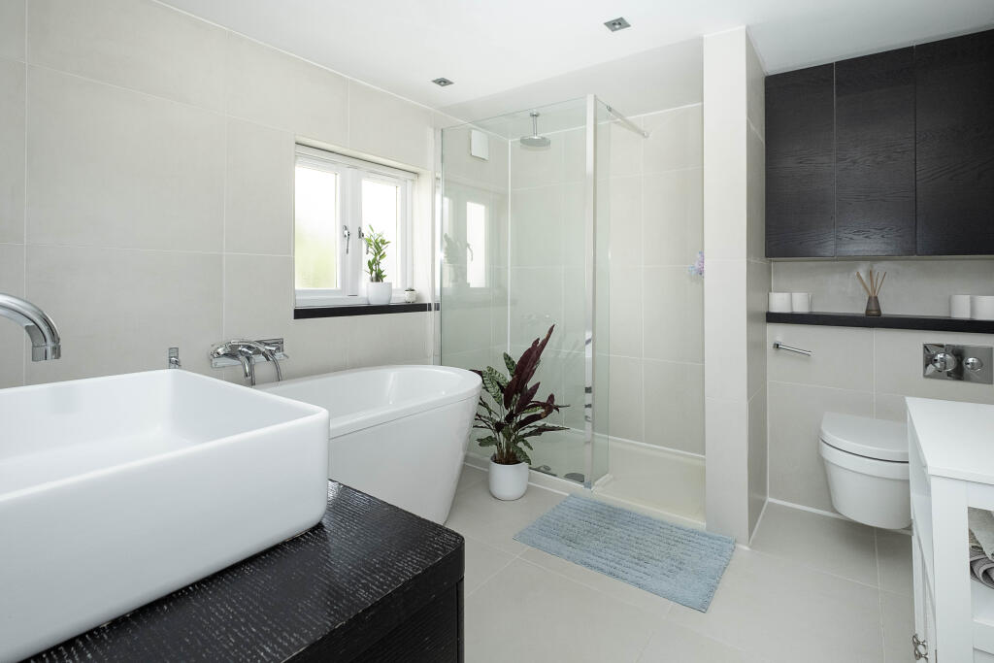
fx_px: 414
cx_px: 497
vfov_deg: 77.3
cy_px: 332
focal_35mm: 15
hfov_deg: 100.4
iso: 640
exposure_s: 1/150
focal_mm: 10
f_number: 5.6
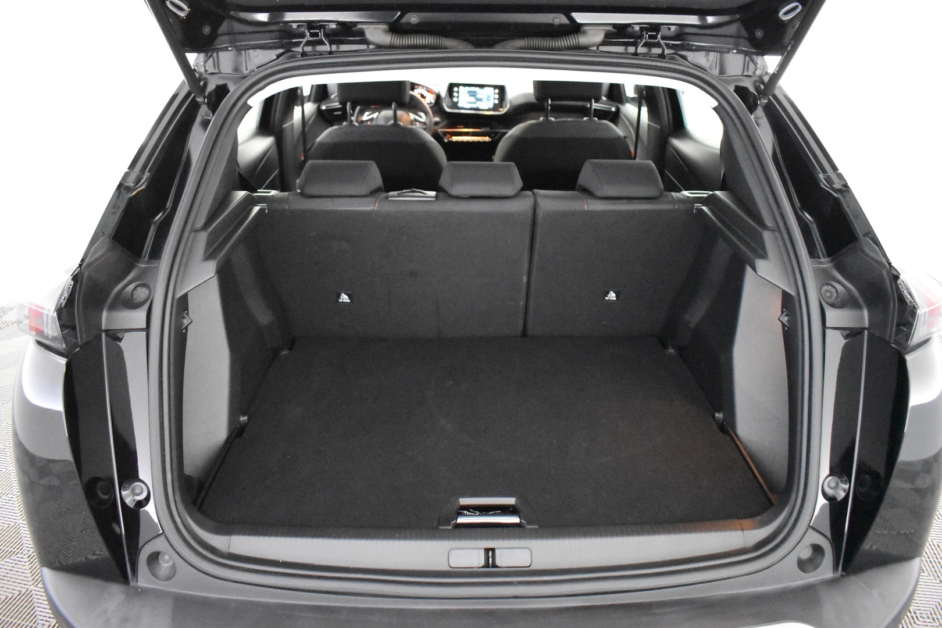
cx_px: 471
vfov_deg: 47.9
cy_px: 314
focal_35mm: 27
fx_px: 706
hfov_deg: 67.4
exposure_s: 1/60
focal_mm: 18
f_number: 3.5
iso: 12800
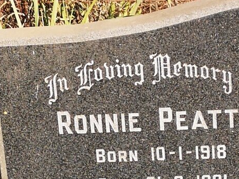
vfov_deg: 30.5
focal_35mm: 47
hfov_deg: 40.1
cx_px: 153
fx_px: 325
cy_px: 126
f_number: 1.8
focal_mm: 5.58
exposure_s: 1/970
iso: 50
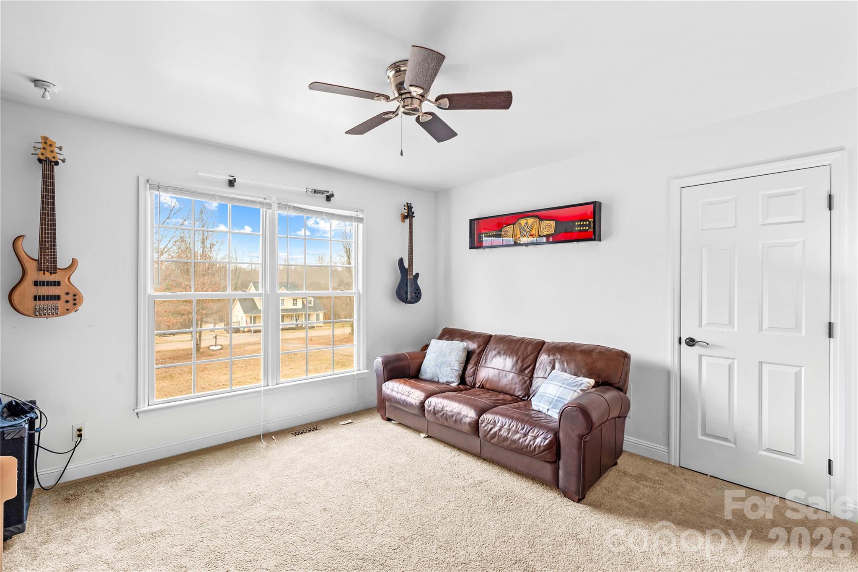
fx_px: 381
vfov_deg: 73.7
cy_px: 286
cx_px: 429
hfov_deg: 96.7
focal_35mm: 16
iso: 100
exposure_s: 1/2.5
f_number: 8
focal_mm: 16
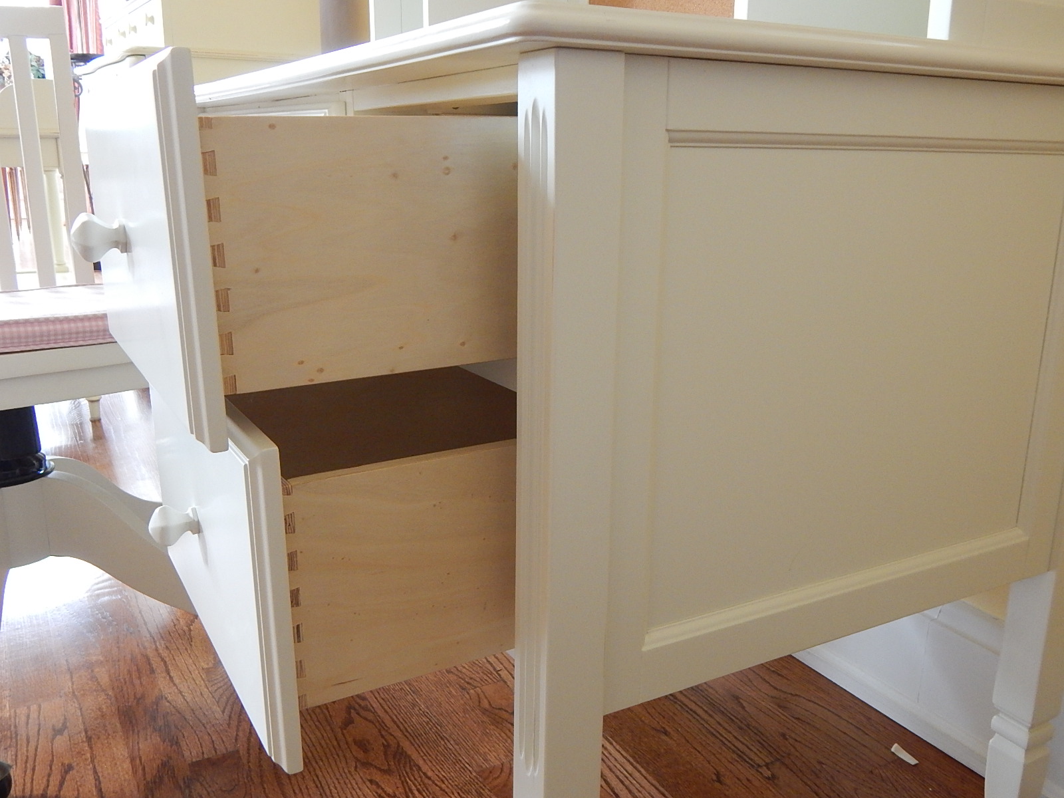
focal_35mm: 31
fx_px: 953
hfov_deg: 58.4
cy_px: 399
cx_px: 532
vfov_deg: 45.4
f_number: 3.2
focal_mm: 5.6
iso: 400
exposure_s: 1/30
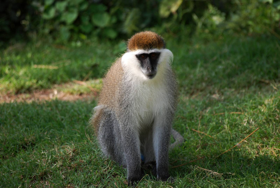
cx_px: 140
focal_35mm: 330
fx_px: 2570
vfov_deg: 4.2
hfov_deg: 6.2
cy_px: 94
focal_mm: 220
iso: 400
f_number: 5.3
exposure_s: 1/320
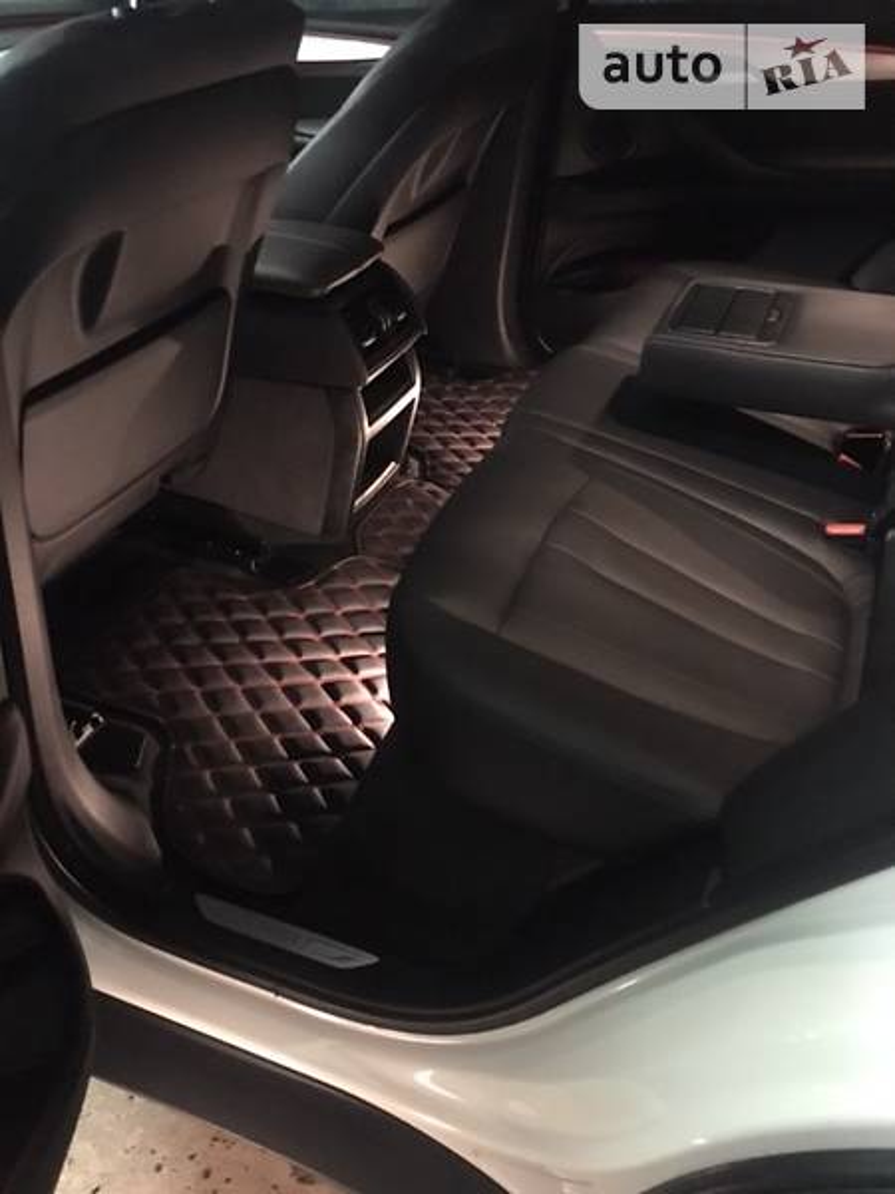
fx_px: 1000
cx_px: 448
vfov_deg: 61.7
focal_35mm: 29
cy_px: 597
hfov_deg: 48.2
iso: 1250
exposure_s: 1/17
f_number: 2.2
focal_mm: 4.2
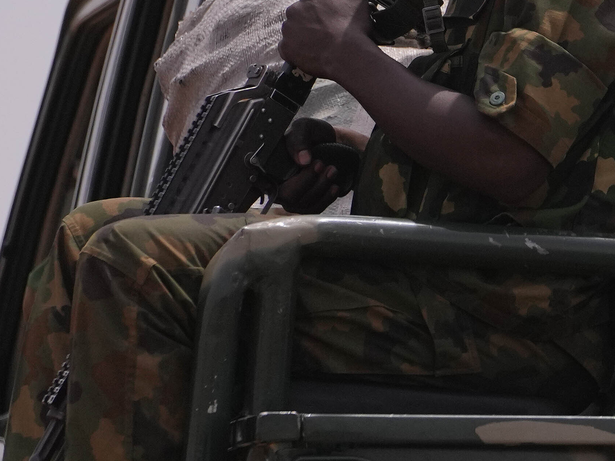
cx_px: 815
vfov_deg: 1.5
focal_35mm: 985
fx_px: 17499
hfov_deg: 2.0
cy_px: -168
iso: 500
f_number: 3.5
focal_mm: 200
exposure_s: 1/10000
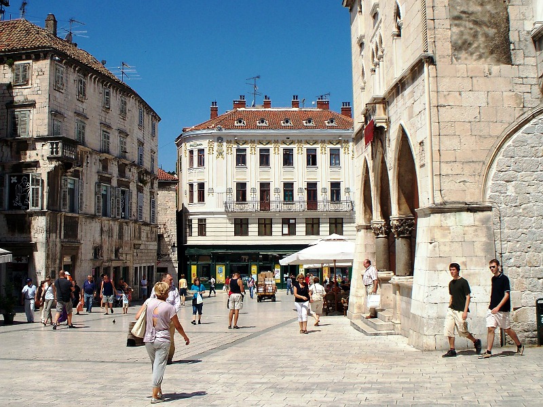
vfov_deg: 39.7
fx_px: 565
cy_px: 204
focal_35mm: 36
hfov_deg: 51.4
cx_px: 272
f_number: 5
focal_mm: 7.54
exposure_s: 1/800
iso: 64
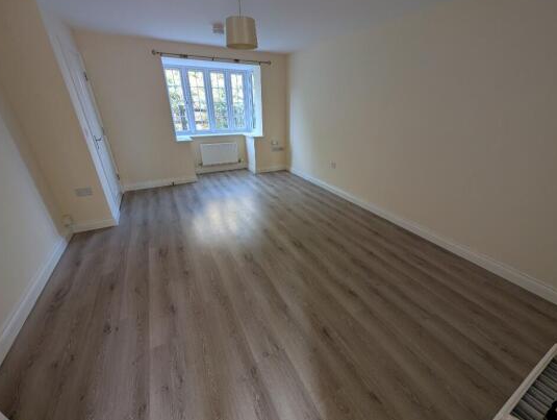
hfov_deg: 106.0
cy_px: 213
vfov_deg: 90.1
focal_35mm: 13
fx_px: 210
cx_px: 288
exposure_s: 1/66.5
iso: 53
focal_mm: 2.02
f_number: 1.7
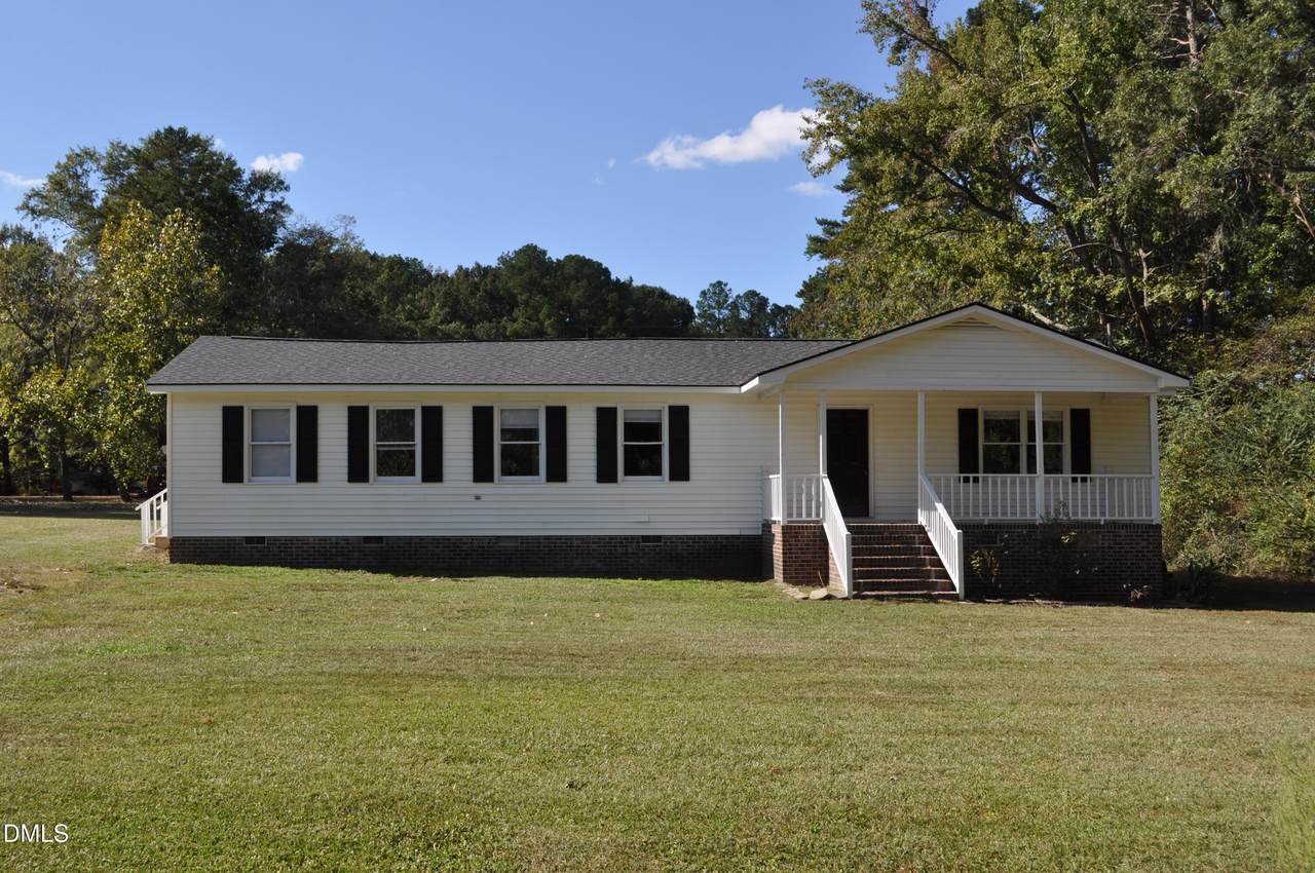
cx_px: 658
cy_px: 436
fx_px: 1313
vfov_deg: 36.8
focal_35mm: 36
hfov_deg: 53.2
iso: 200
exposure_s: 1/320
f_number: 9
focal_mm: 24
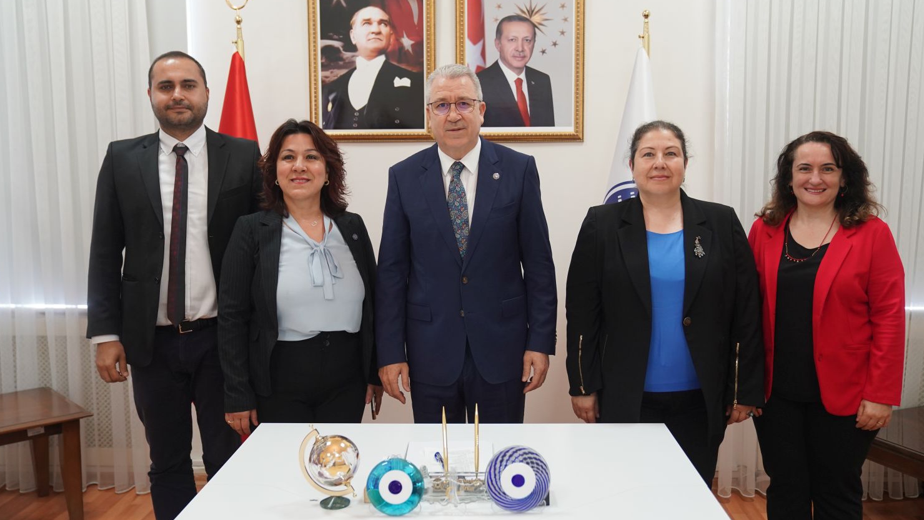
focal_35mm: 34
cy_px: 254
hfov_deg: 58.0
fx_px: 833
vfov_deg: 34.7
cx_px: 462
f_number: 3.2
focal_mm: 32
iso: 1600
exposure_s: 1/125
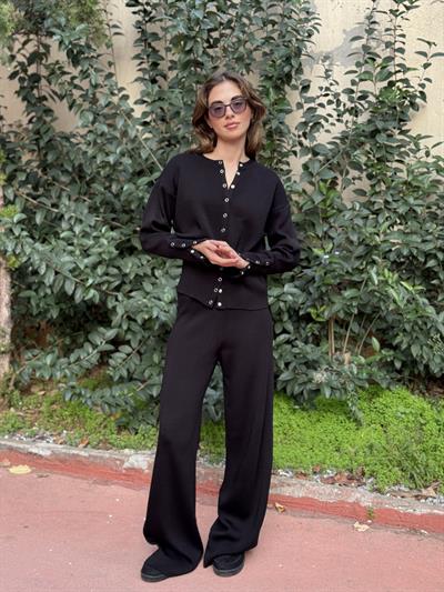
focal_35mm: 48
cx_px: 222
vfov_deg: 39.6
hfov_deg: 30.3
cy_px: 296
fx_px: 821
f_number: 1.78
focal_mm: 6.76
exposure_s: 1/278
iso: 64
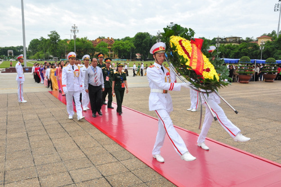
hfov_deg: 59.6
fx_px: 246
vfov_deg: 41.6
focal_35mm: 32
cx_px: 140
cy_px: 94
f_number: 10
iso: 400
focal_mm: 21
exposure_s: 1/160
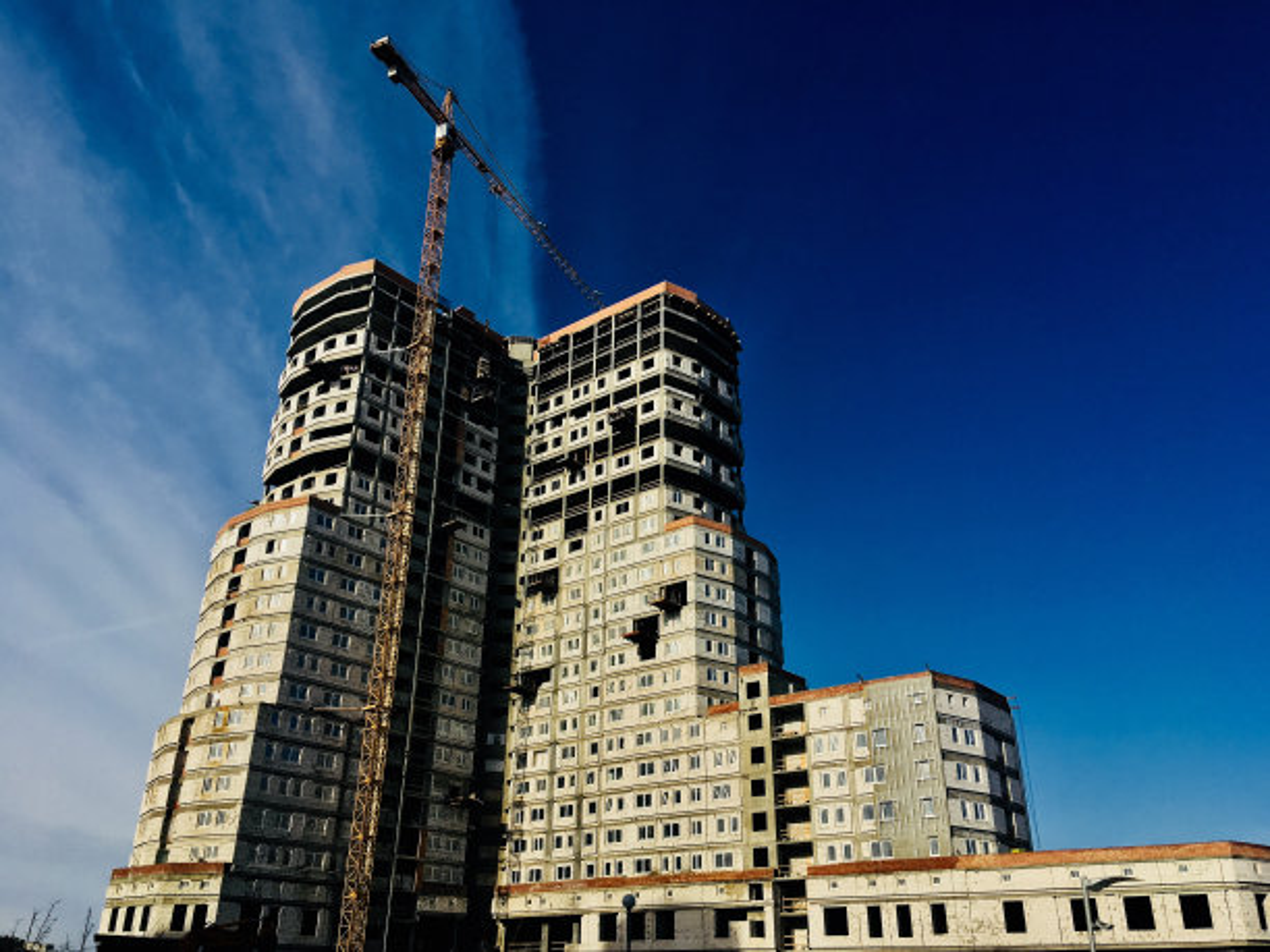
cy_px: 476
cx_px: 635
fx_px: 1064
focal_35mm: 29
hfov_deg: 61.7
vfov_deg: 48.2
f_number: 2.2
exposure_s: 1/1637
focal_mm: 4.15
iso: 25
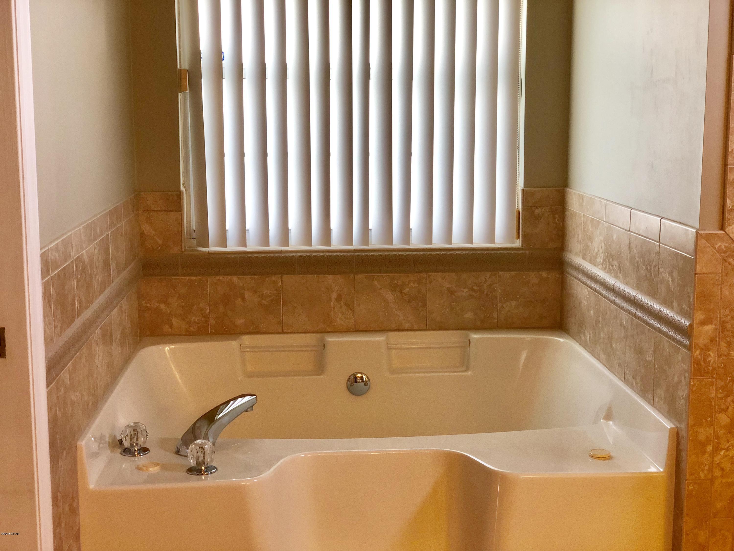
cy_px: 276
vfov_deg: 28.0
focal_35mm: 52
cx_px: 367
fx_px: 1103
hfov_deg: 36.8
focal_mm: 6
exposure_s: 1/60
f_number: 2.4
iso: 50
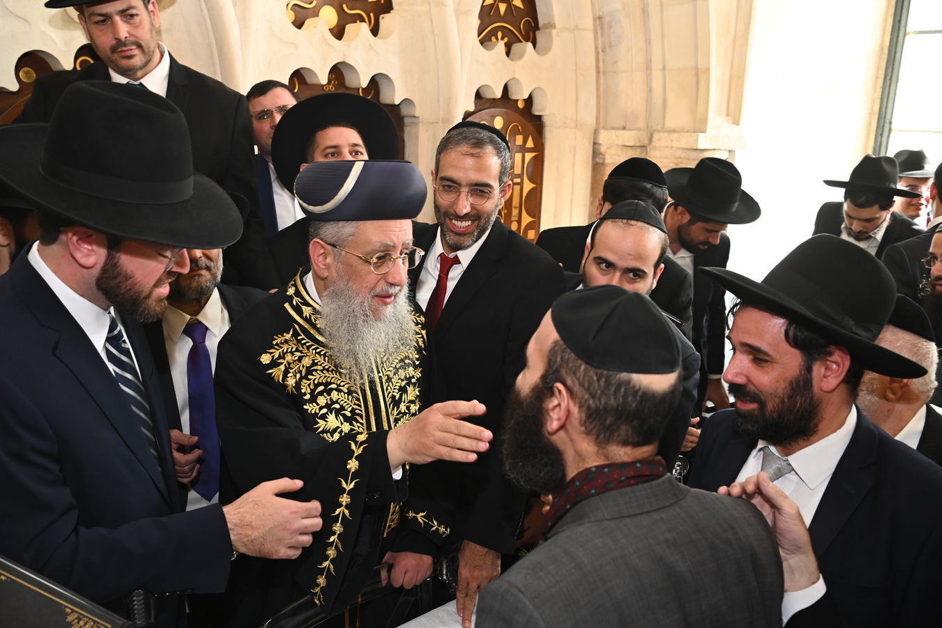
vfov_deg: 39.9
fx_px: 863
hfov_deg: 57.2
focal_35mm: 33
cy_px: 318
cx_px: 459
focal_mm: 32
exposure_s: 1/125
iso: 800
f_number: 5
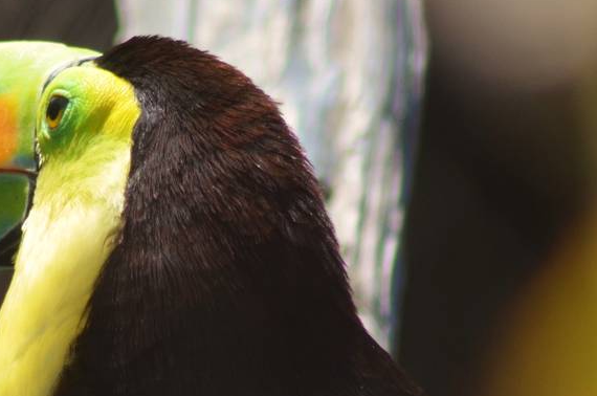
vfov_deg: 1.3
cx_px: 129
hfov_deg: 2.0
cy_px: 213
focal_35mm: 1052
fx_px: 17416
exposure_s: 1/1000
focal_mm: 250
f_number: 5
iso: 400
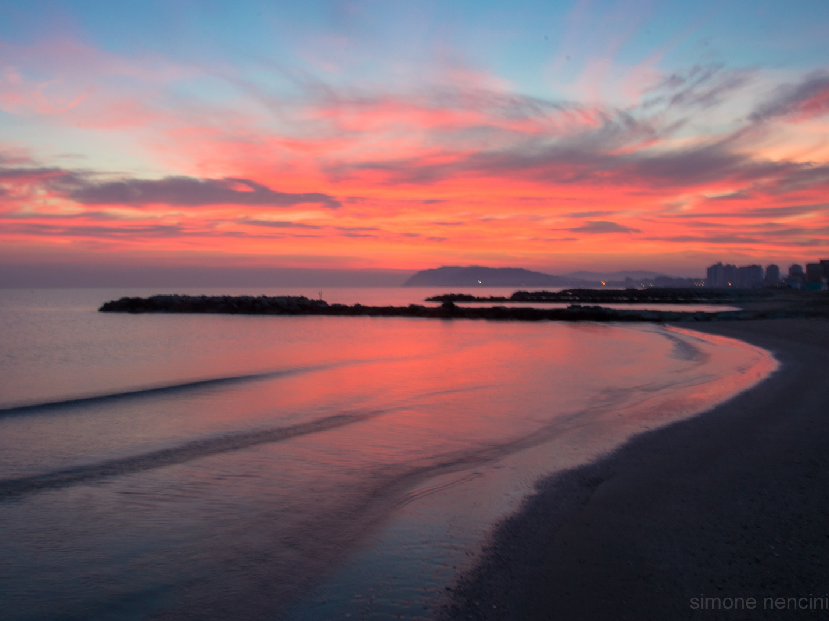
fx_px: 827
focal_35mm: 35
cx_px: 371
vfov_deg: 41.2
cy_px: 314
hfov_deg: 53.1
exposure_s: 1/1.25
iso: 200
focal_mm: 21
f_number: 25
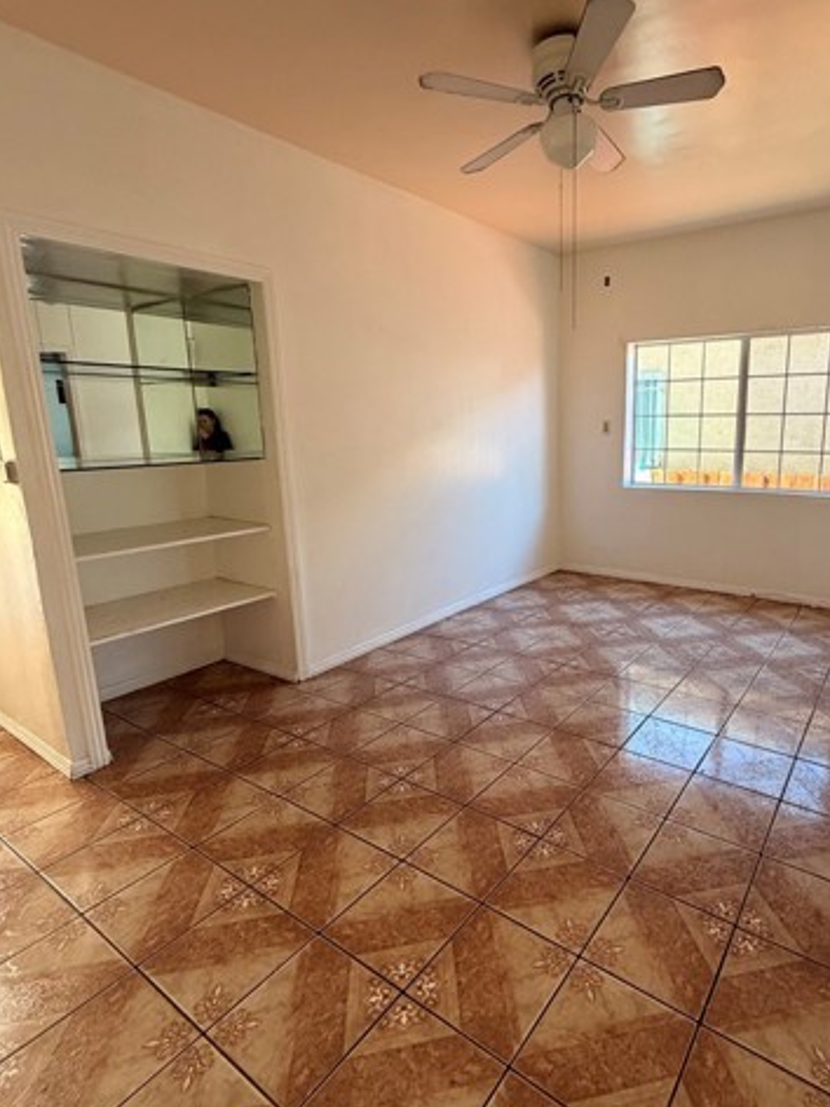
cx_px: 532
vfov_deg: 84.7
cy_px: 544
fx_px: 607
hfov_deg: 67.3
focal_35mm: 19
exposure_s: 1/121
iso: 250
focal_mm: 2.22
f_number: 2.2
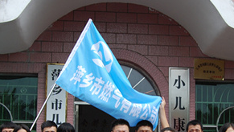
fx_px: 478
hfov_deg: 27.5
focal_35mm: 77
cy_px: 140
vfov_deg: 15.3
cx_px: 134
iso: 200
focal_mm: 26
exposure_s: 1/250
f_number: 8
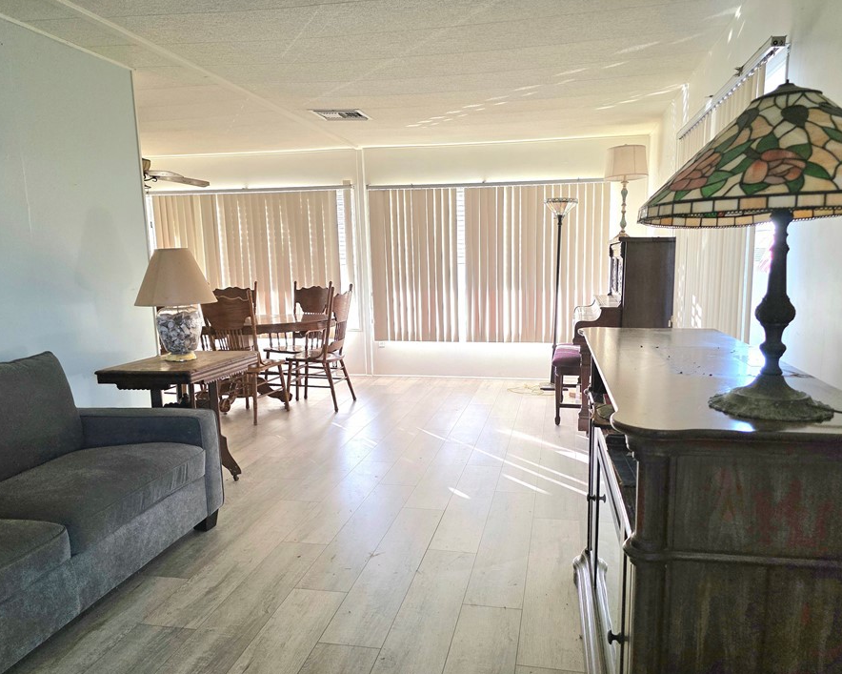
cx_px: 447
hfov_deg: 66.0
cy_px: 358
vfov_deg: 54.9
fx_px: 648
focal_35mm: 26
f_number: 1.7
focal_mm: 6.3
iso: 160
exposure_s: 1/120
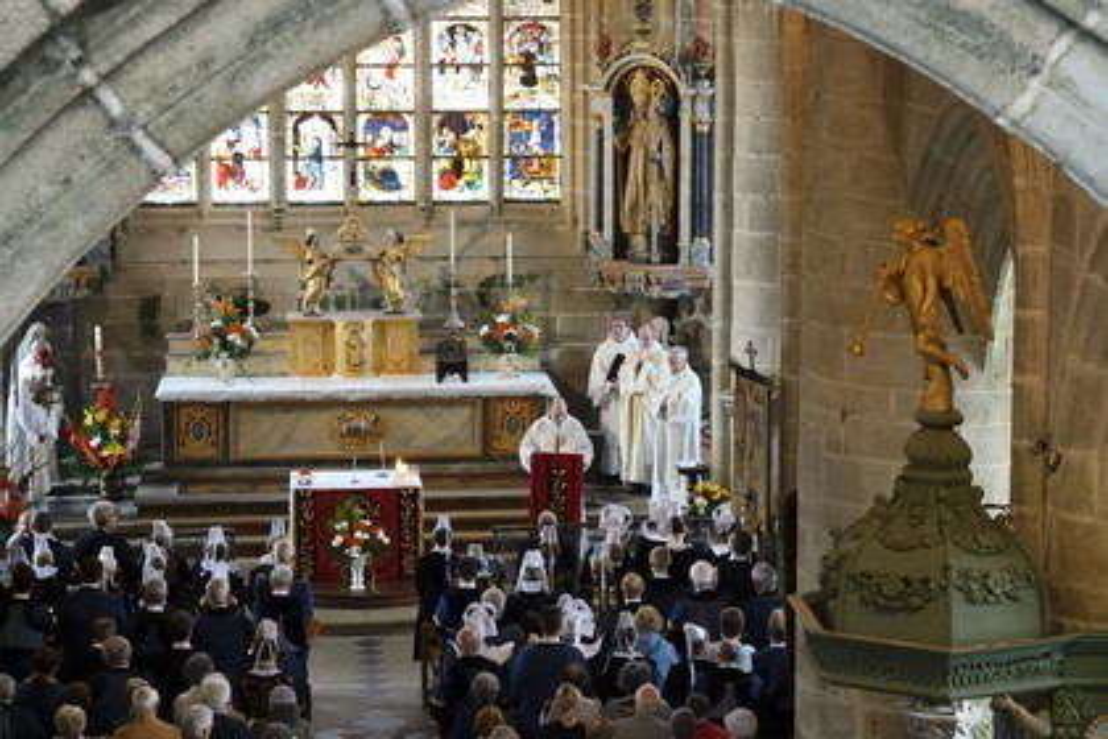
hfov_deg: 20.0
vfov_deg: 13.4
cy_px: 370
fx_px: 3139
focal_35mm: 102
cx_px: 554
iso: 1600
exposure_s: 1/8
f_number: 10
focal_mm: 102
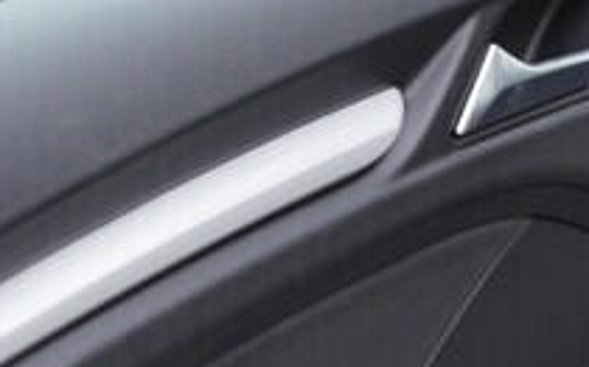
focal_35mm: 179
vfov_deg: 7.3
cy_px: 60
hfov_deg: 10.9
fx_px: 2872
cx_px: 1091
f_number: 2.8
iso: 125
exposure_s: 1/40
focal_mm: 24
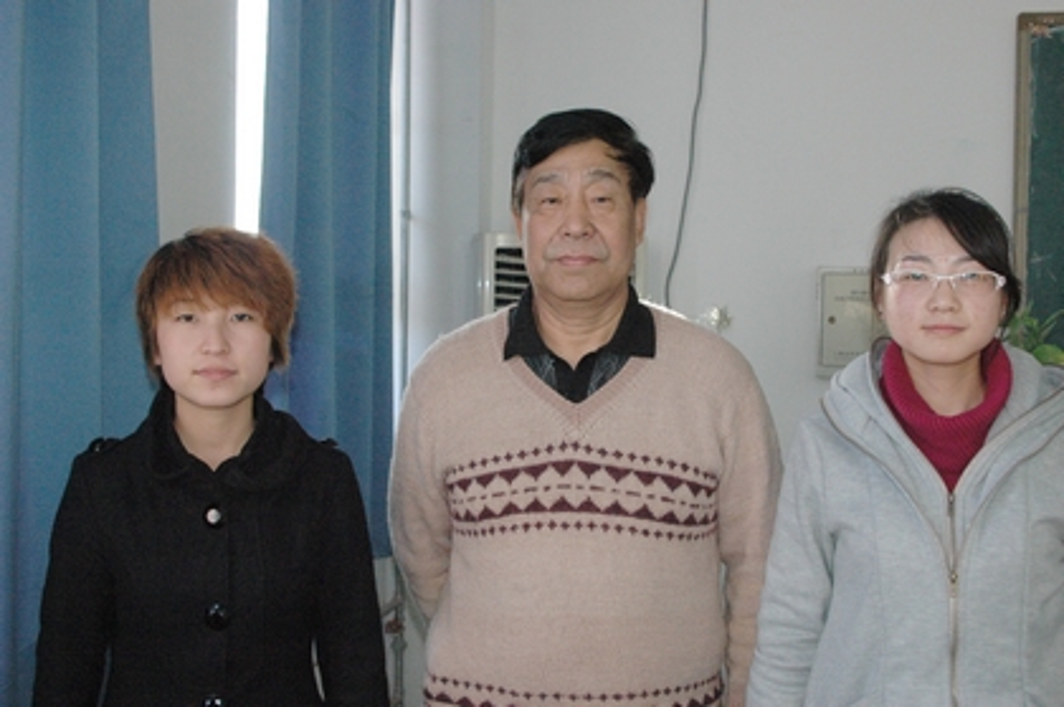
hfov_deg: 46.4
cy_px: 354
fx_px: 1240
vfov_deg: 31.8
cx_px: 532
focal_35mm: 42
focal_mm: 28
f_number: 5
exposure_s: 1/250
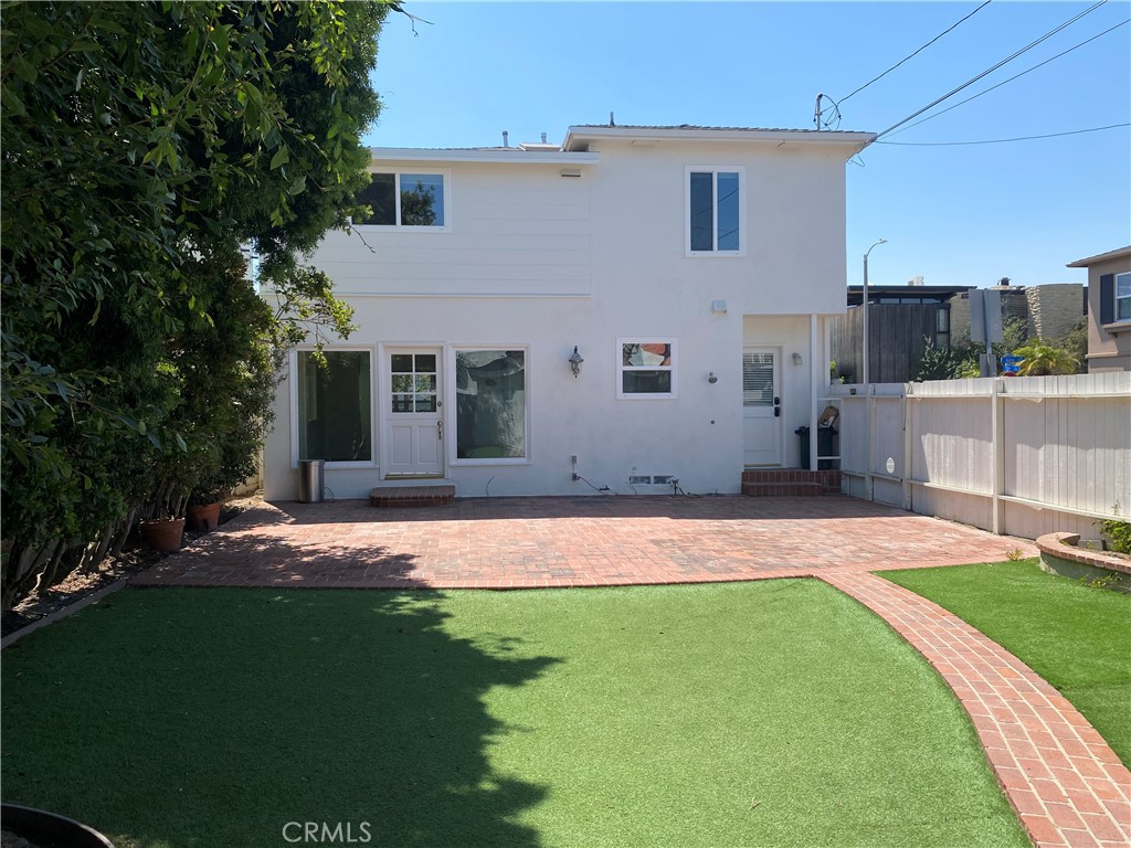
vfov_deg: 53.1
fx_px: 849
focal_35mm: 26
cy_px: 424
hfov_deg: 67.3
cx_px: 566
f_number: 1.8
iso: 32
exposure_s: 1/2410
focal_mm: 4.25
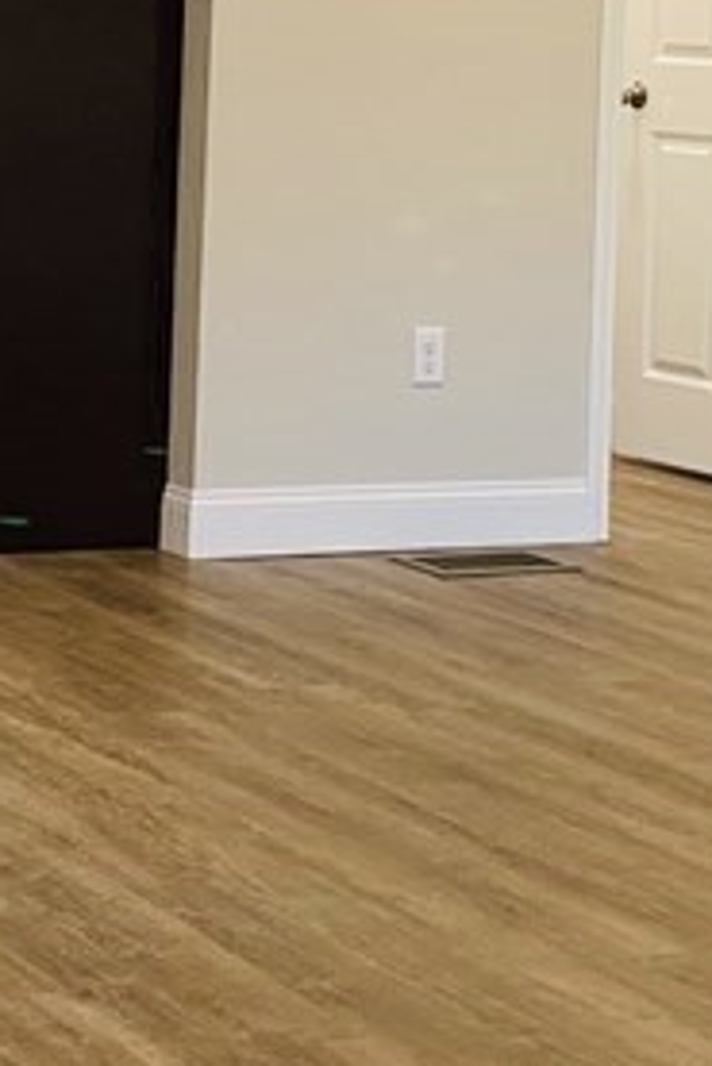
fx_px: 2963
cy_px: 4
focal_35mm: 100
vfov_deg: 19.8
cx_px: -219
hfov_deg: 13.2
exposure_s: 1/61
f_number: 1.8
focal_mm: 4.25
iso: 100
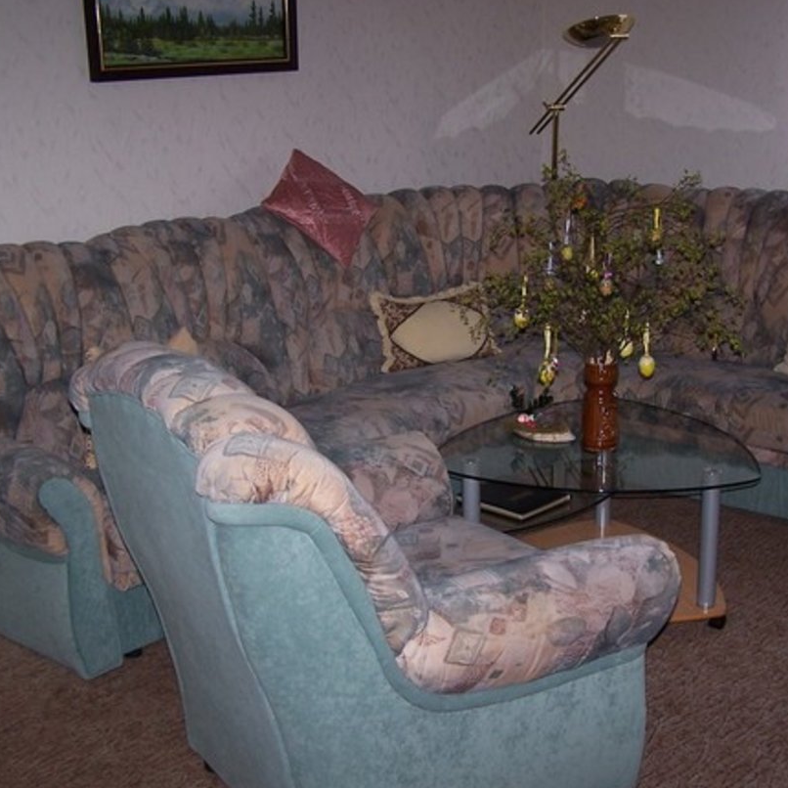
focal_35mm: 50
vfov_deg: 34.0
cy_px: 415
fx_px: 1288
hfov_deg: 33.9
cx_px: 482
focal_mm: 6.3
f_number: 2.8
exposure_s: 1/60
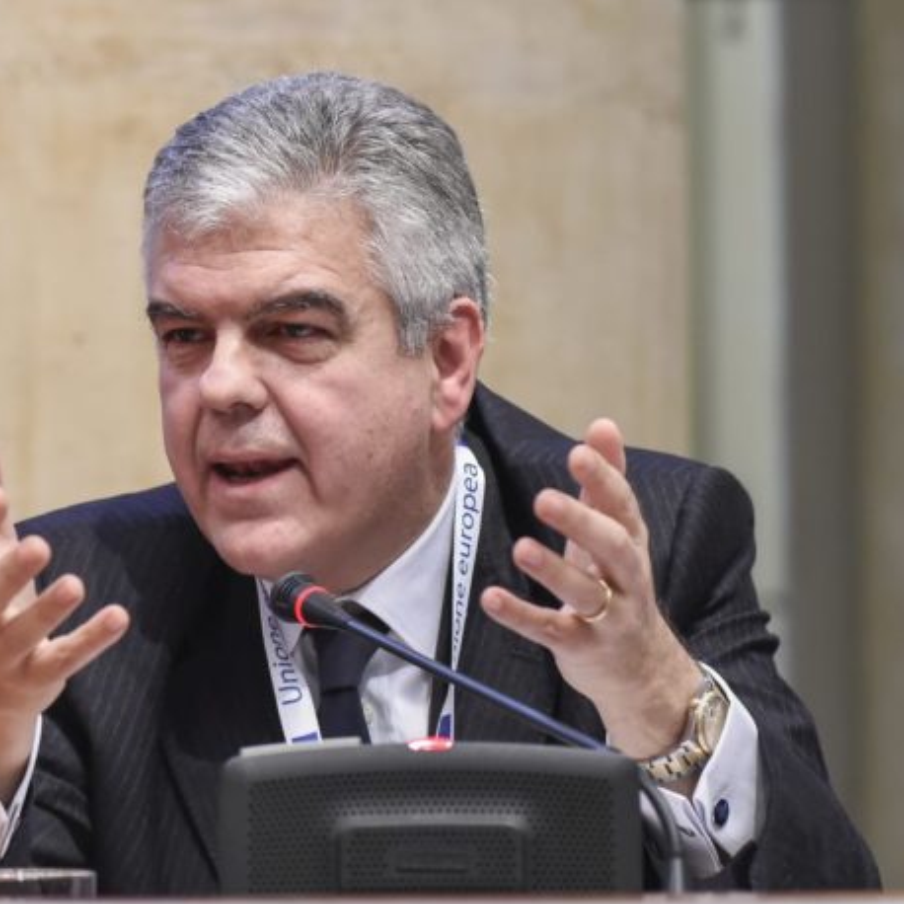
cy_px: 455
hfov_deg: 13.5
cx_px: 302
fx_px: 3811
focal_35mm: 129
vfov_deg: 13.5
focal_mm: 100
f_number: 5
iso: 4000
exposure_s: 1/125
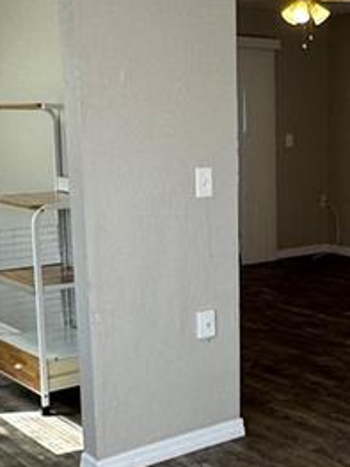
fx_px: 864
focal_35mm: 64
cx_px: 362
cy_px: 272
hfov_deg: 21.9
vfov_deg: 30.2
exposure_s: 1/120
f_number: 2.2
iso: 125
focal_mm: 2.22
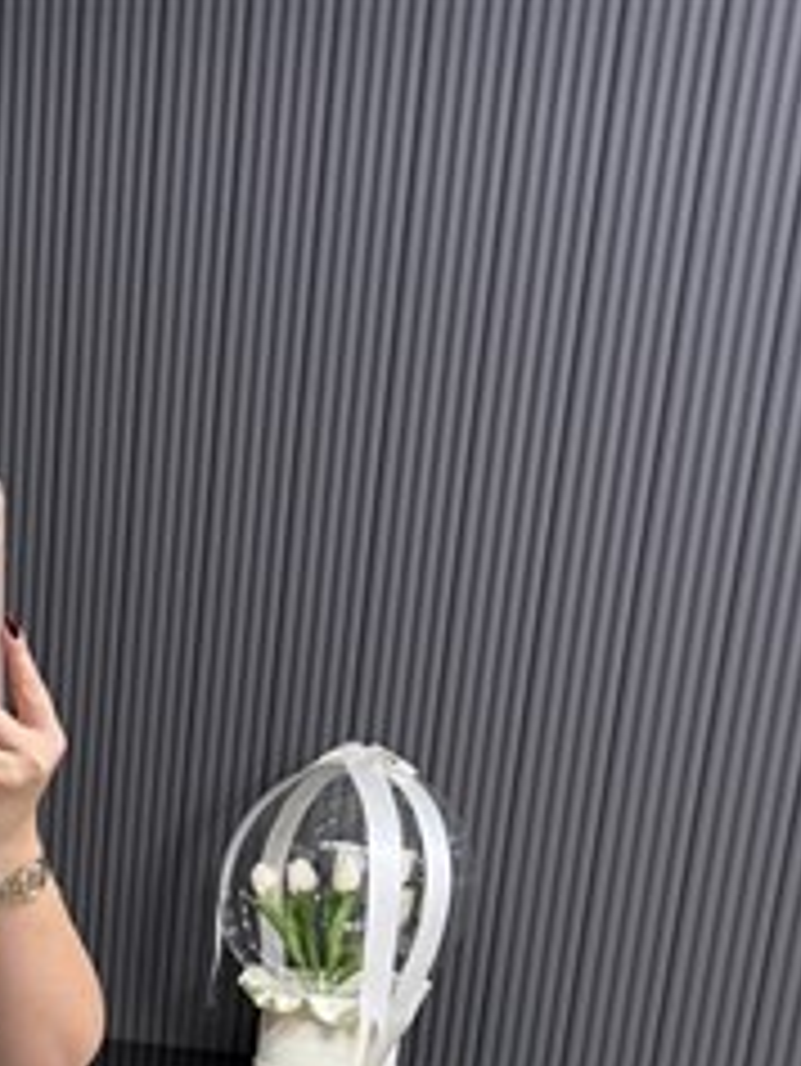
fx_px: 1665
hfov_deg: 25.2
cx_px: -72
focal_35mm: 54
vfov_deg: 31.3
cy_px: 1194
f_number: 1.78
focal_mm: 6.76
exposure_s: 1/50
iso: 250
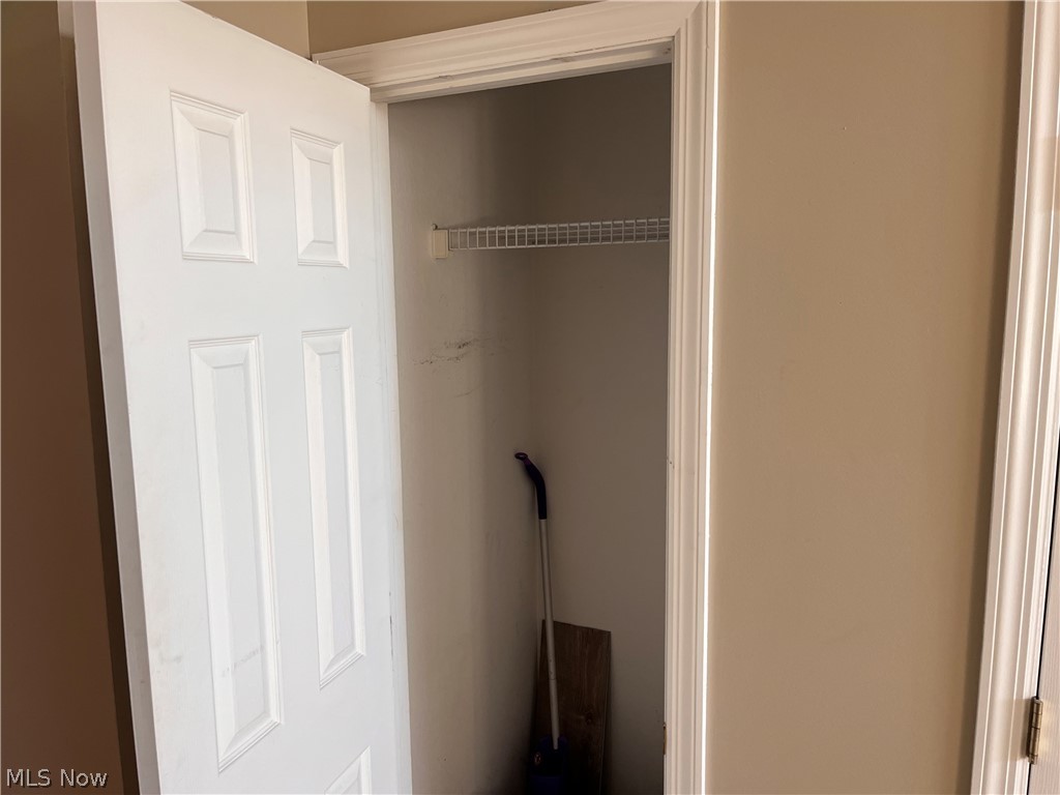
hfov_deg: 67.3
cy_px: 398
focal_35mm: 26
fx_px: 796
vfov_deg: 53.1
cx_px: 530
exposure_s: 1/101
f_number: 1.6
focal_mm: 5.1
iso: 125
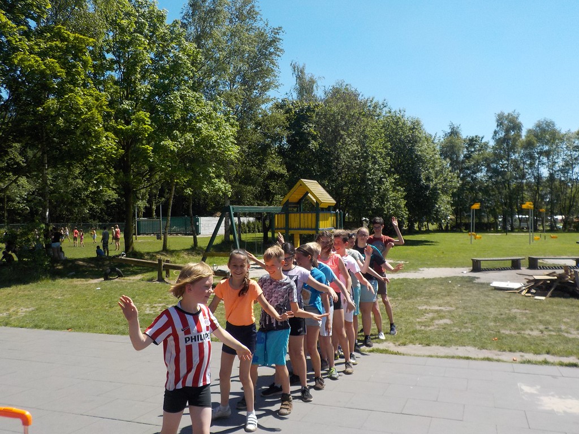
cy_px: 217
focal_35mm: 30
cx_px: 290
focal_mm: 4.1
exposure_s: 1/1000
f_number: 3.3
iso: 125
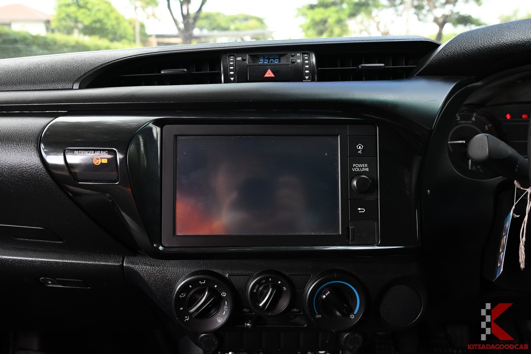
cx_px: 266
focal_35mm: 26
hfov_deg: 70.4
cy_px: 177
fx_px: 376
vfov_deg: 50.4
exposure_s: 1/80
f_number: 5.6
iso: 800
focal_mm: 25.5
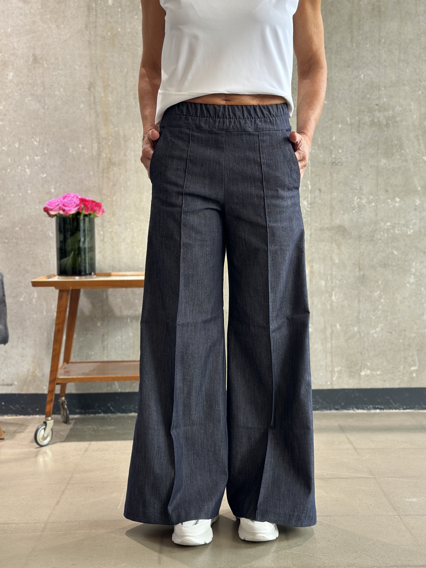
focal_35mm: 48
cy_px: 284
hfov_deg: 30.3
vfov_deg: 39.7
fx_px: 788
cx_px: 213
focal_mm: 6.86
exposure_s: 1/112
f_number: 1.78
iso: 125
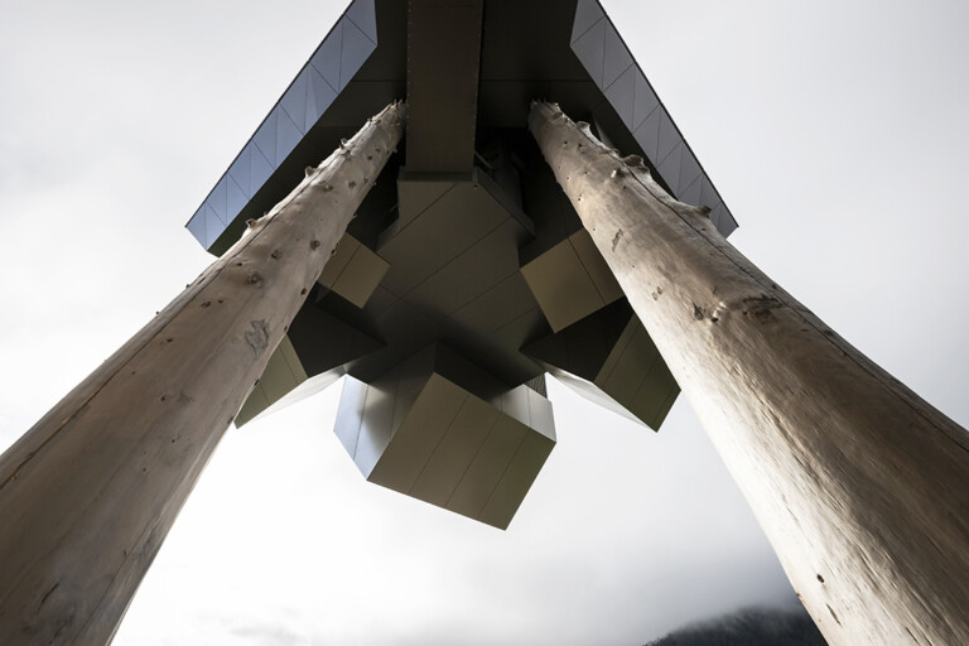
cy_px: 323
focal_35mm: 16
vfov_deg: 73.7
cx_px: 484
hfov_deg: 96.7
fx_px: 431
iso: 250
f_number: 7.1
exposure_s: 1/800
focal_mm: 16
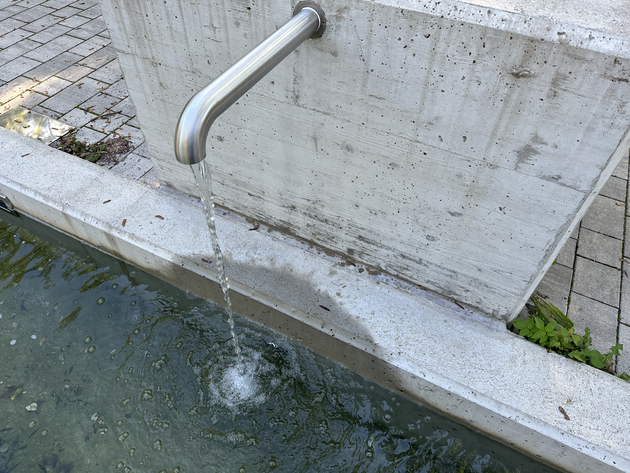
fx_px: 437
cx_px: 315
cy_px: 236
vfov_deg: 56.8
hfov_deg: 71.6
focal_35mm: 24
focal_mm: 6.86
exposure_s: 1/298
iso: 80
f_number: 1.78
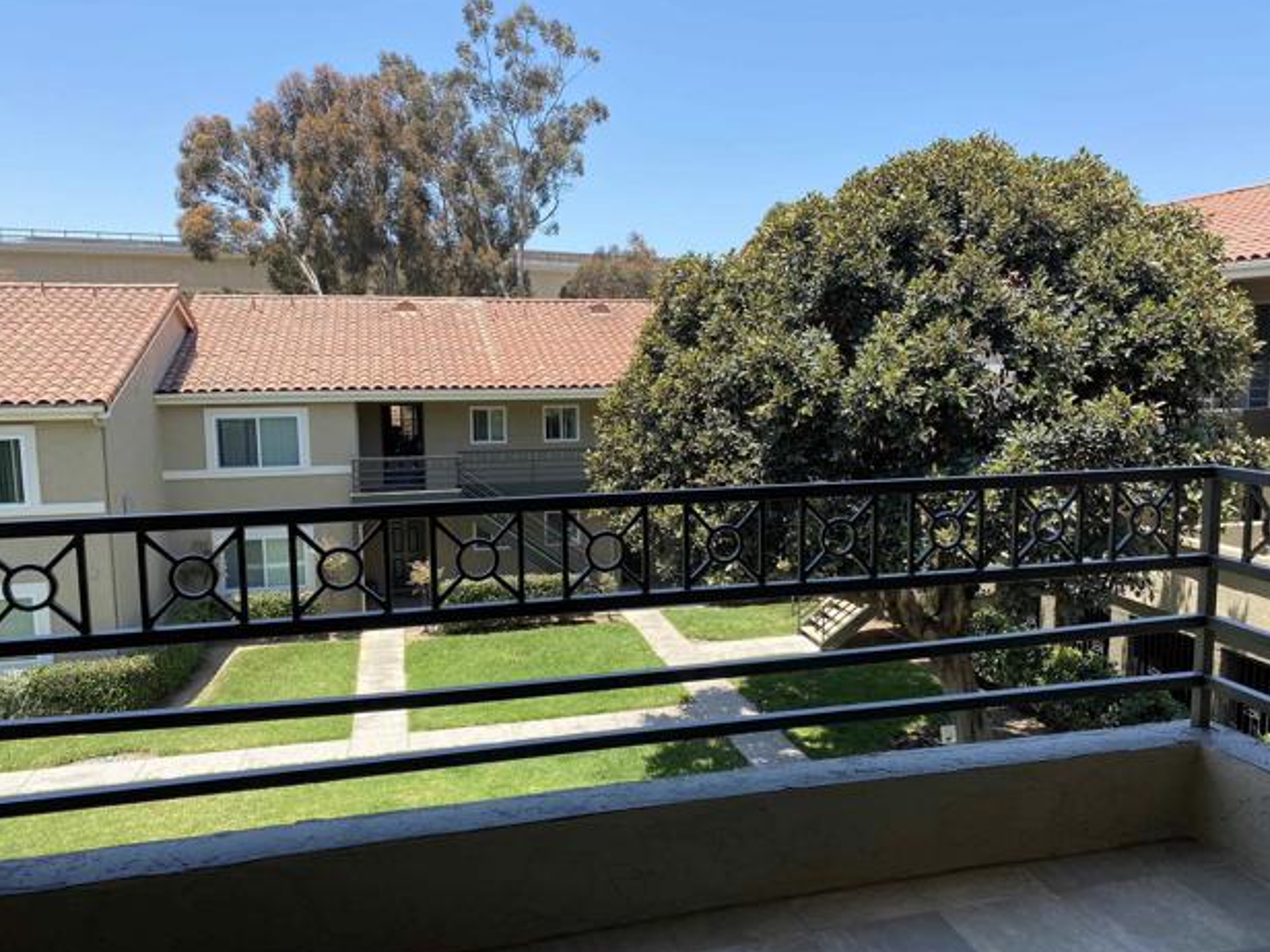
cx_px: 643
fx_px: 991
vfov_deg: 51.4
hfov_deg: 65.3
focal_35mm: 27
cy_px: 484
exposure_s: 1/1447
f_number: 1.8
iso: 32
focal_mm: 4.25
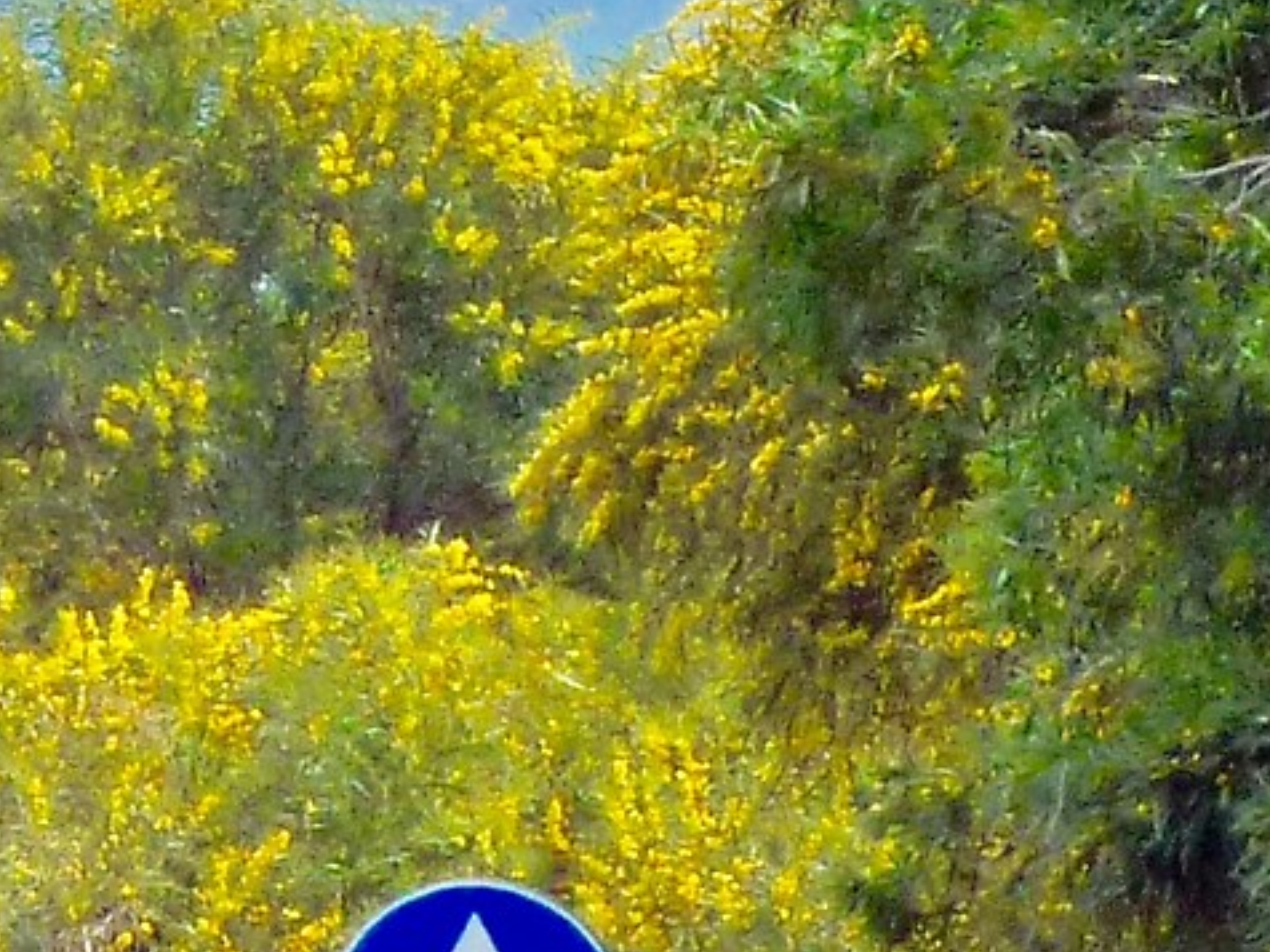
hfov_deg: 1.8
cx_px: -944
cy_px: -699
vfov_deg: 1.4
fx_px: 40320
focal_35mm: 1099
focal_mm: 38.8
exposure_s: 1/500
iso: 160
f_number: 7.1
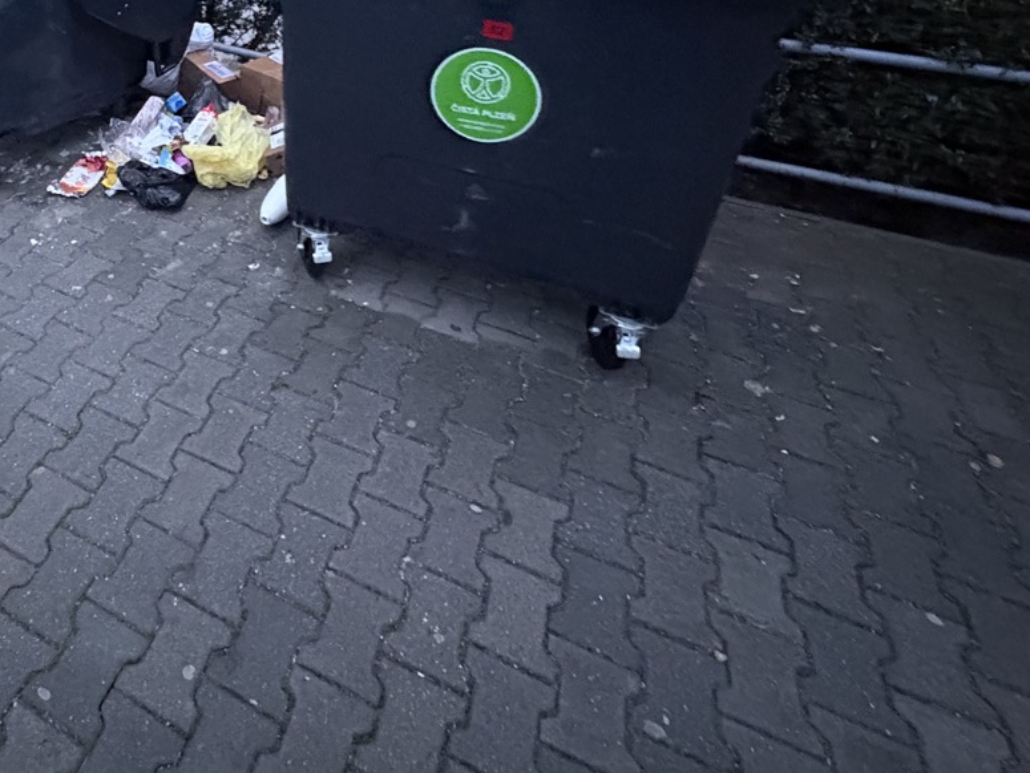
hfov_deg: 61.4
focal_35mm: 26
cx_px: 197
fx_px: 774
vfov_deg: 47.2
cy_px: 62
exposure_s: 1/30
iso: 1600
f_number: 2.2
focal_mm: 2.22
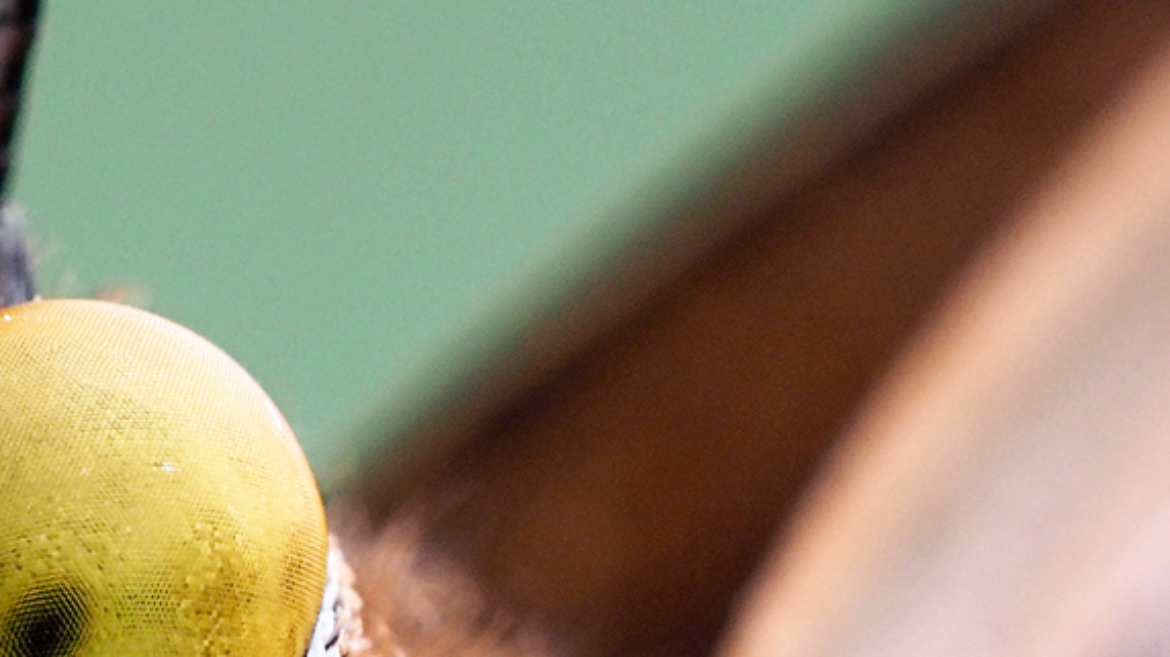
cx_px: -145
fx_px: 11348
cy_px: 941
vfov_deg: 3.3
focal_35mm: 366
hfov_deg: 5.9
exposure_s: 1/40
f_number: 5
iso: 500
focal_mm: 60
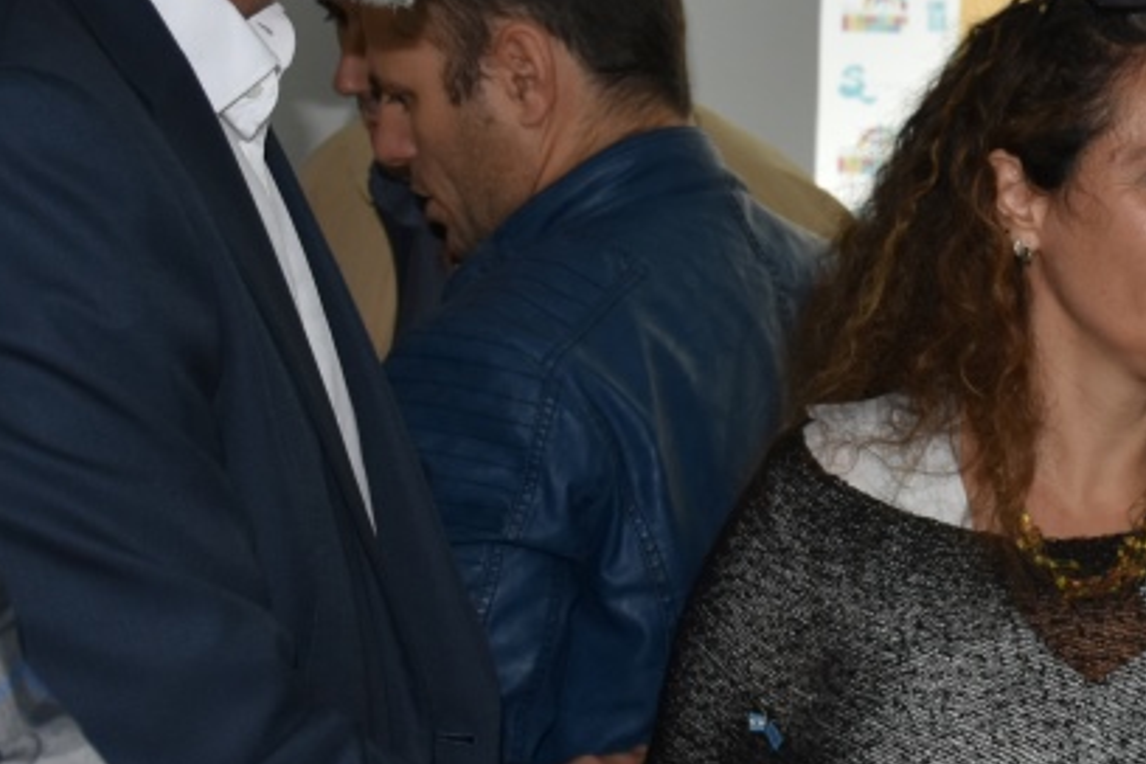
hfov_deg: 17.3
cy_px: 209
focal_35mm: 113
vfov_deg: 12.1
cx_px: 1376
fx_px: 3597
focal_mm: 30
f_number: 4
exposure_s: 1/60
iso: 400
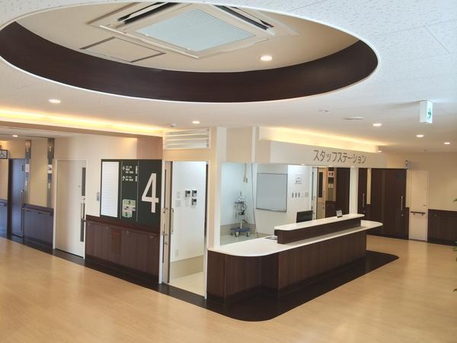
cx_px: 228
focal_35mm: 30
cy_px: 172
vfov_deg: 46.8
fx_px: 396
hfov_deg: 60.0
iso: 40
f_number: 2.2
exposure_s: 1/30
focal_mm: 4.12
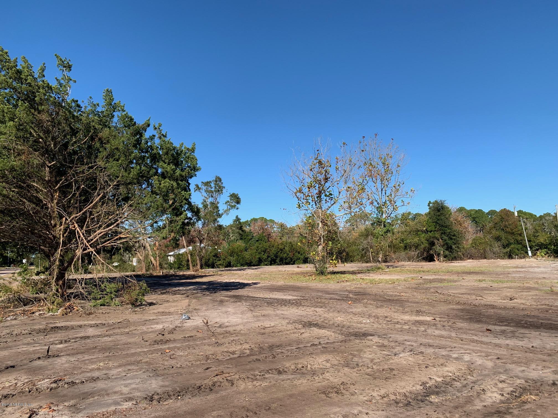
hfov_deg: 67.3
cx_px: 279
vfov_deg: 53.1
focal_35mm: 26
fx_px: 419
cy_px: 209
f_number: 1.8
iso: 25
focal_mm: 4.25
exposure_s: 1/1845
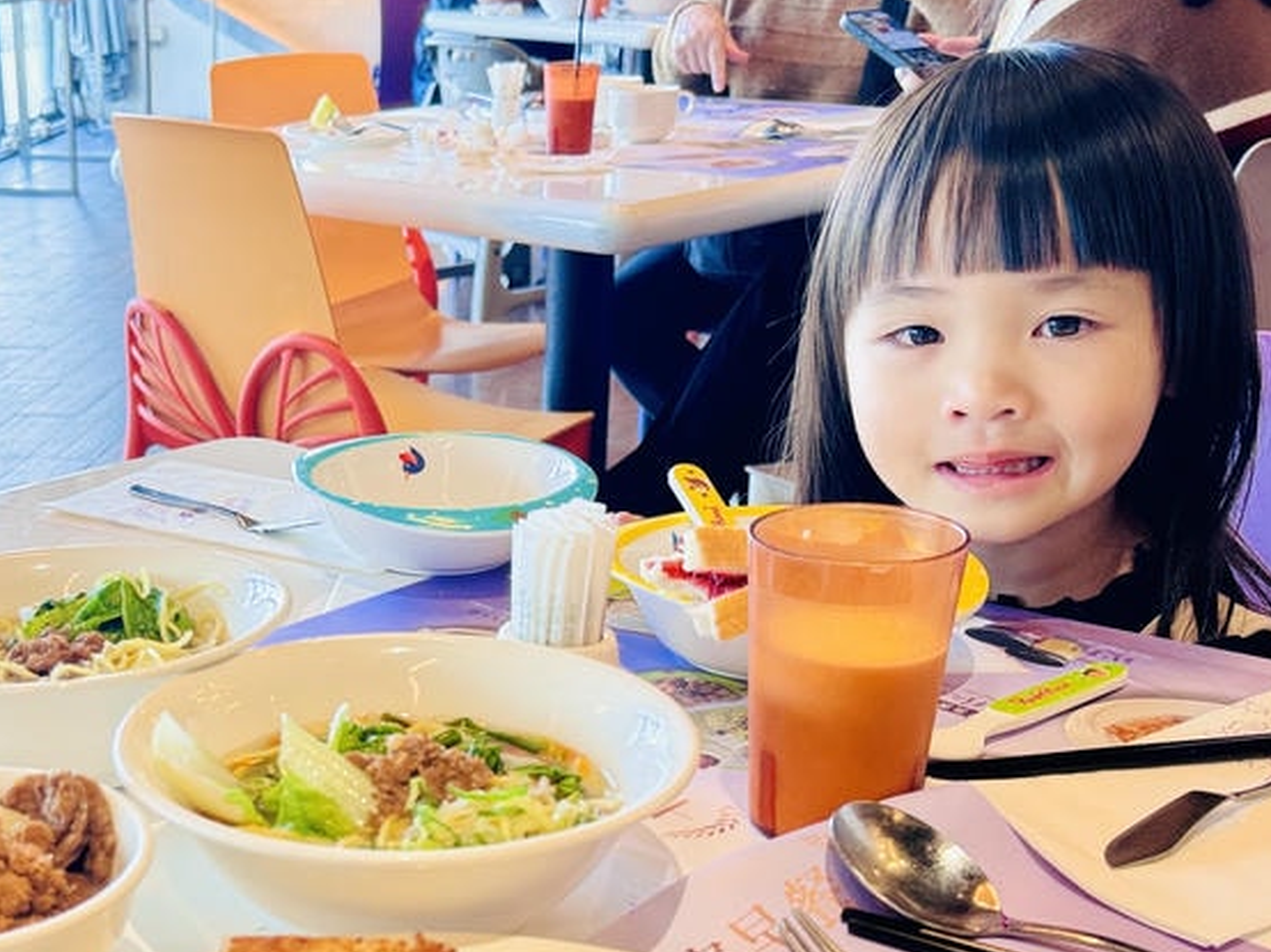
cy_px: 755
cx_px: 252
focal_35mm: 52
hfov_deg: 35.6
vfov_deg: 27.5
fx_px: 1908
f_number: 1.78
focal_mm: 6.76
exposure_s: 1/60
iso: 125
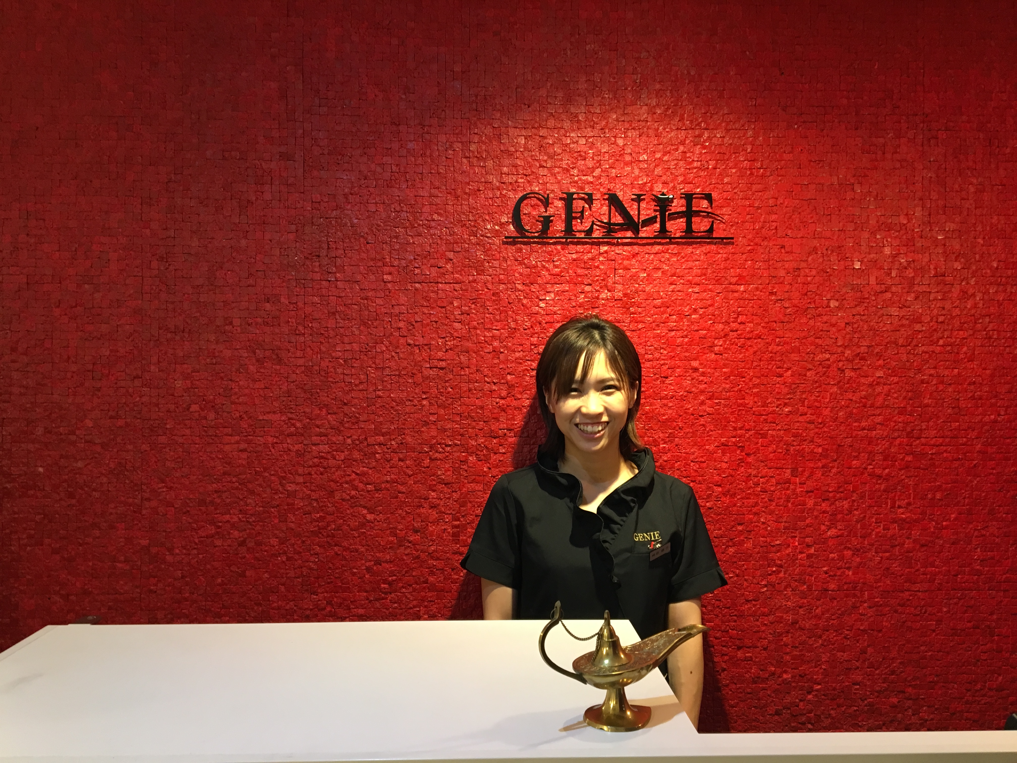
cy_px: 382
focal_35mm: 29
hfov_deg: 61.7
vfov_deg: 48.2
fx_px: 852
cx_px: 508
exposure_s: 1/33
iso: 125
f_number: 2.2
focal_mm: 4.15
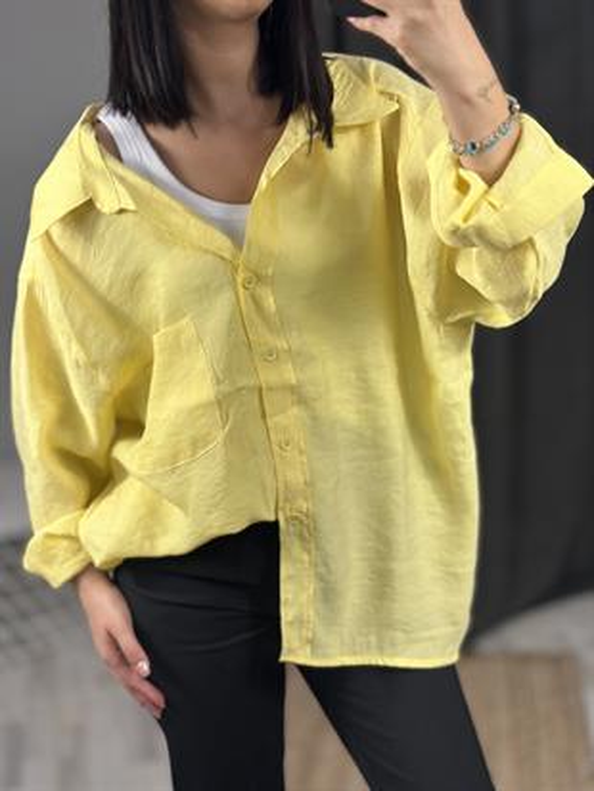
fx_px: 1098
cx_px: 297
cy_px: 396
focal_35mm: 48
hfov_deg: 30.3
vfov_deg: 39.6
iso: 64
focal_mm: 6.86
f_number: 1.78
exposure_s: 1/130
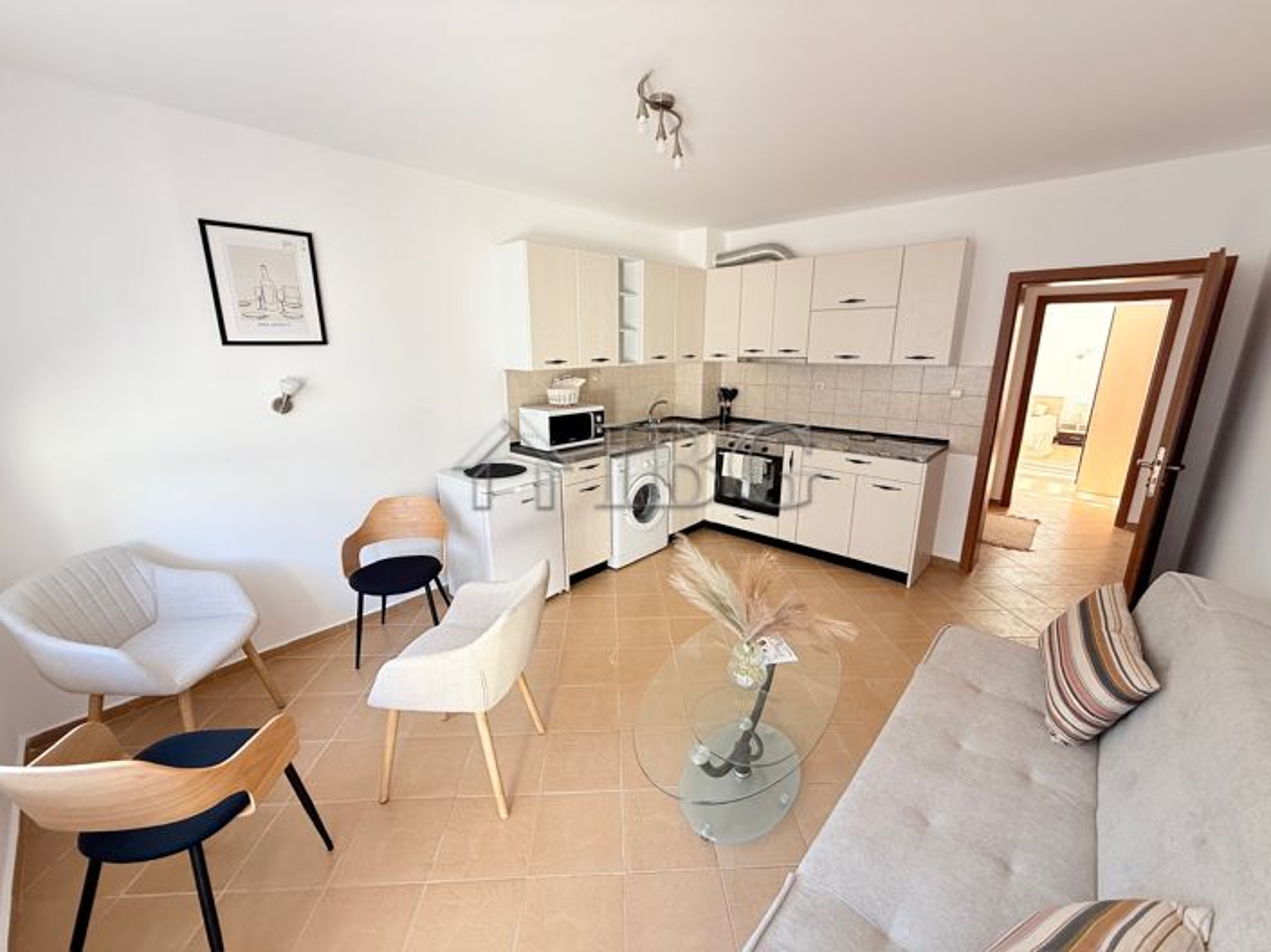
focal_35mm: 14
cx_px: 636
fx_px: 514
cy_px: 476
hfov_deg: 102.1
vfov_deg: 85.6
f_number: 2.2
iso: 125
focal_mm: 2.22
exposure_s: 1/99
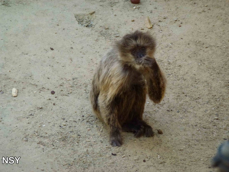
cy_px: 86
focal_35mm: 304
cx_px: 114
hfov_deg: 6.5
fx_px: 2011
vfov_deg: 4.9
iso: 400
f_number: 5.7
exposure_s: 1/100
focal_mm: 54.5
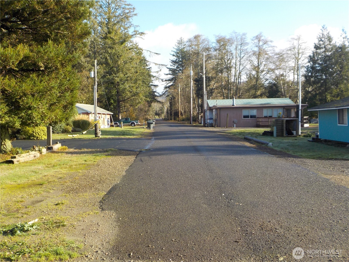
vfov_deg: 37.7
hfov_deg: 49.0
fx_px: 383
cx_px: 174
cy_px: 131
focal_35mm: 38
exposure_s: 1/400
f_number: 3.7
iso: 125
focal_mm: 5.2
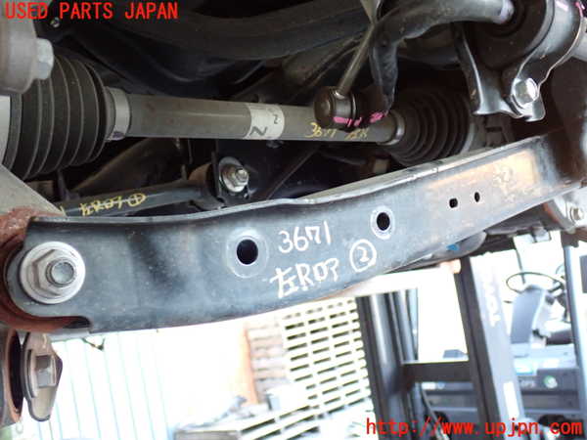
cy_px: 220
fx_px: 644
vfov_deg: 37.7
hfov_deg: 49.0
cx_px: 294
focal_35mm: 38
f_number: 2.7
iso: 800
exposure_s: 1/30
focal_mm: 6.83
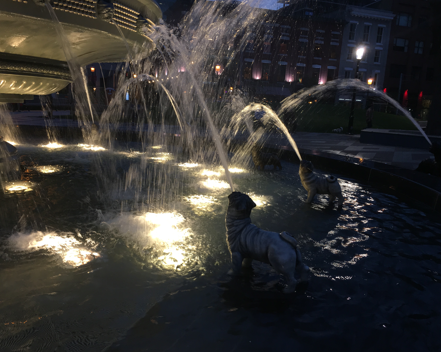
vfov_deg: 47.1
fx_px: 405
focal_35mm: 31
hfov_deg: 57.2
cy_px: 179
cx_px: 214
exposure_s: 1/30
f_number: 2.2
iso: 50
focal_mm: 4.15
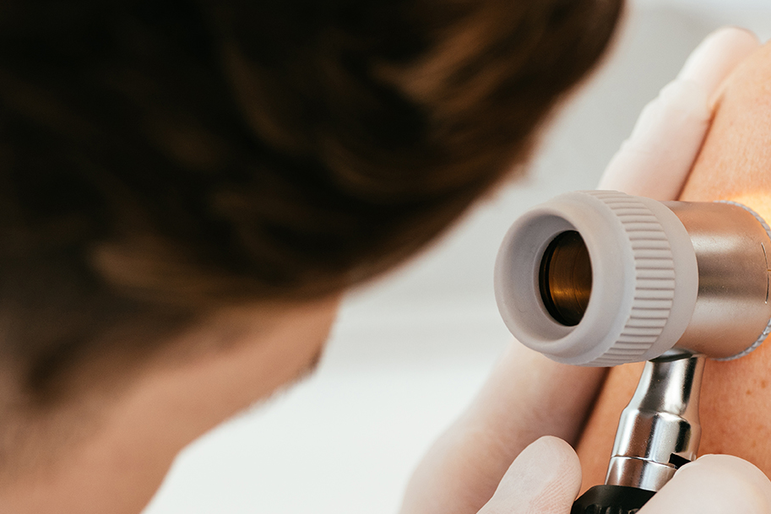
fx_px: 8289
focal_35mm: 387
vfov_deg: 3.6
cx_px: 680
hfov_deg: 5.3
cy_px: 328
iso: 320
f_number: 5
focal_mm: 200
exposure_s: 1/200
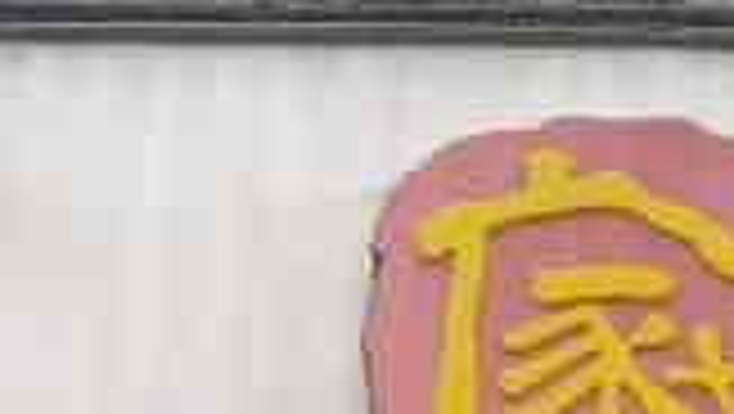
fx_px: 2006
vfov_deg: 10.9
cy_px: 776
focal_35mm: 103
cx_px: 567
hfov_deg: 20.5
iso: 100
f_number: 2.2
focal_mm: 3.81
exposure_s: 1/250
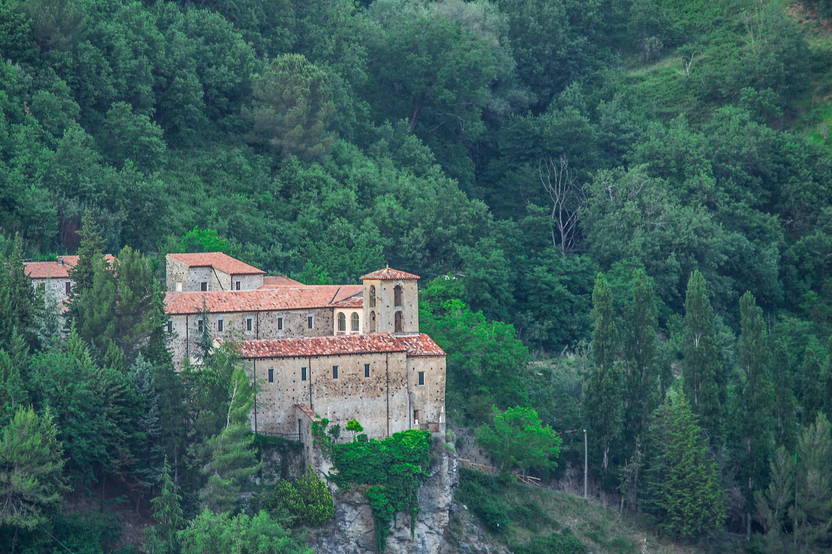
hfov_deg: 5.7
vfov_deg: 3.8
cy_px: 290
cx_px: 359
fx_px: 8296
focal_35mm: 359
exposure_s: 1/25
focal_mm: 200
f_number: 6.3
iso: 100
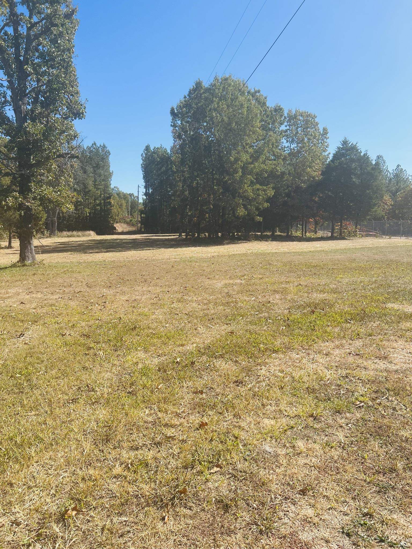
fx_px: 413
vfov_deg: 67.3
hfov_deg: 53.1
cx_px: 206
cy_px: 274
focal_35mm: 26
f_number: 1.5
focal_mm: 5.7
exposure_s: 1/3968
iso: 50
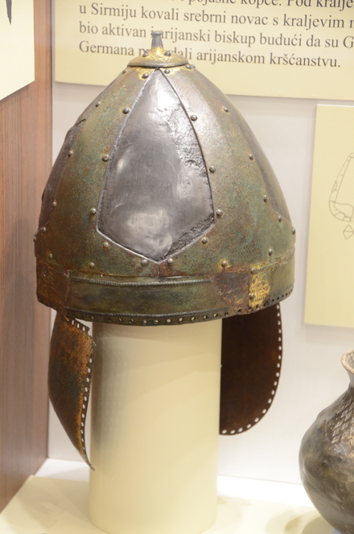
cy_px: 267
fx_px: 1911
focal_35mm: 129
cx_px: 177
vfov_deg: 15.9
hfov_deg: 10.6
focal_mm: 86
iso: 1000
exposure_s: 1/13
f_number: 5.6
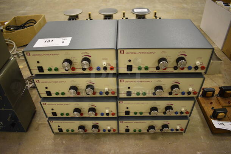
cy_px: 77
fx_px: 173
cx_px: 116
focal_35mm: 27
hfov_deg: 67.3
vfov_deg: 48.0
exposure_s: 1/125
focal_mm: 18
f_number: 3.5
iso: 1400
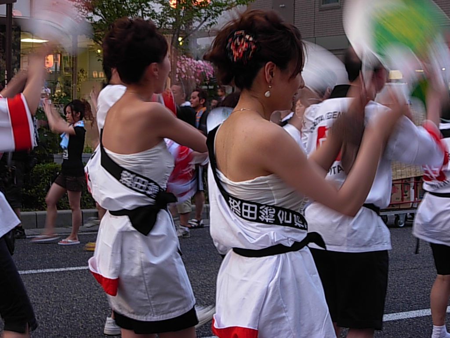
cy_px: 169
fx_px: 1066
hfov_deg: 23.8
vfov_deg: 18.0
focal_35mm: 82
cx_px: 225
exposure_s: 1/11.3
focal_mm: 13.5
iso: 79
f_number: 3.7
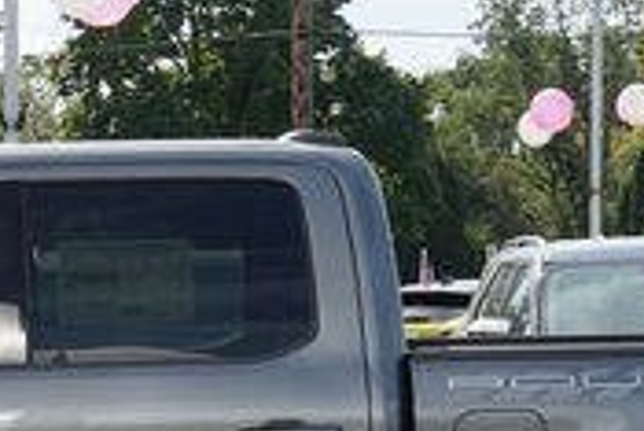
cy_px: 396
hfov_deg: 12.9
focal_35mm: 157
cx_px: 48
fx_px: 2811
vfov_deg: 8.7
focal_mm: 43
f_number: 13
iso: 100
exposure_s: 1/100
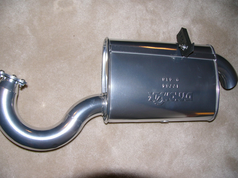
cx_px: 119
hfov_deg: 51.4
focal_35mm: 36
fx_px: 248
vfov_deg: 39.7
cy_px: 89
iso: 50
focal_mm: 6
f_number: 2.8
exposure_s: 1/60
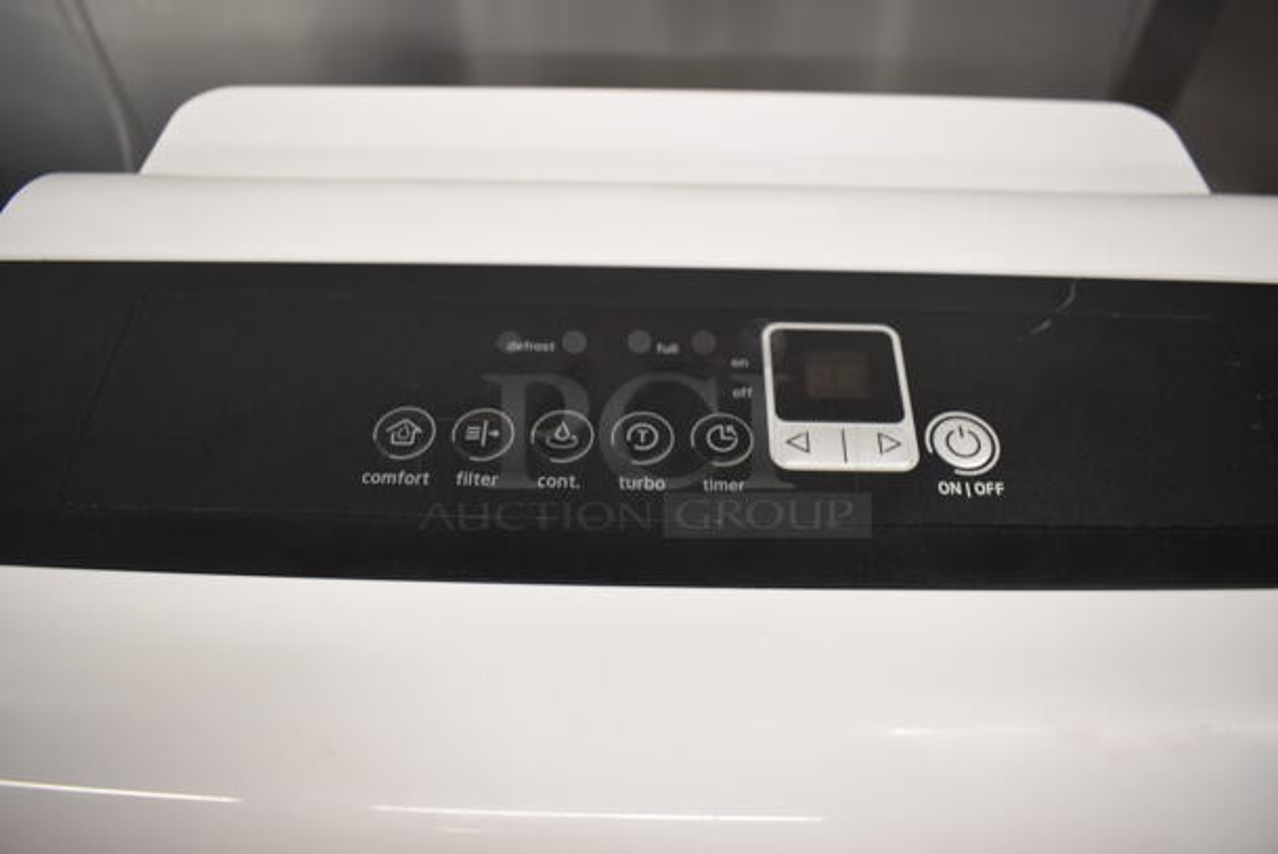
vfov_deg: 48.0
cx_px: 639
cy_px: 427
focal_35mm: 27
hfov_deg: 67.3
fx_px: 959
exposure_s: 1/60
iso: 800
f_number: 4.5
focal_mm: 18
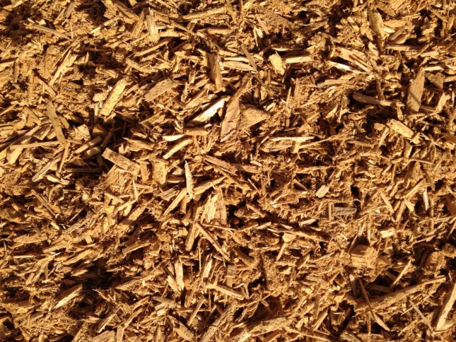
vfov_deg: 40.7
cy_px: 171
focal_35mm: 35
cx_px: 228
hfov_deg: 52.6
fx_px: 461
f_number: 2.4
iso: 50
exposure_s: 1/1623
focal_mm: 4.28
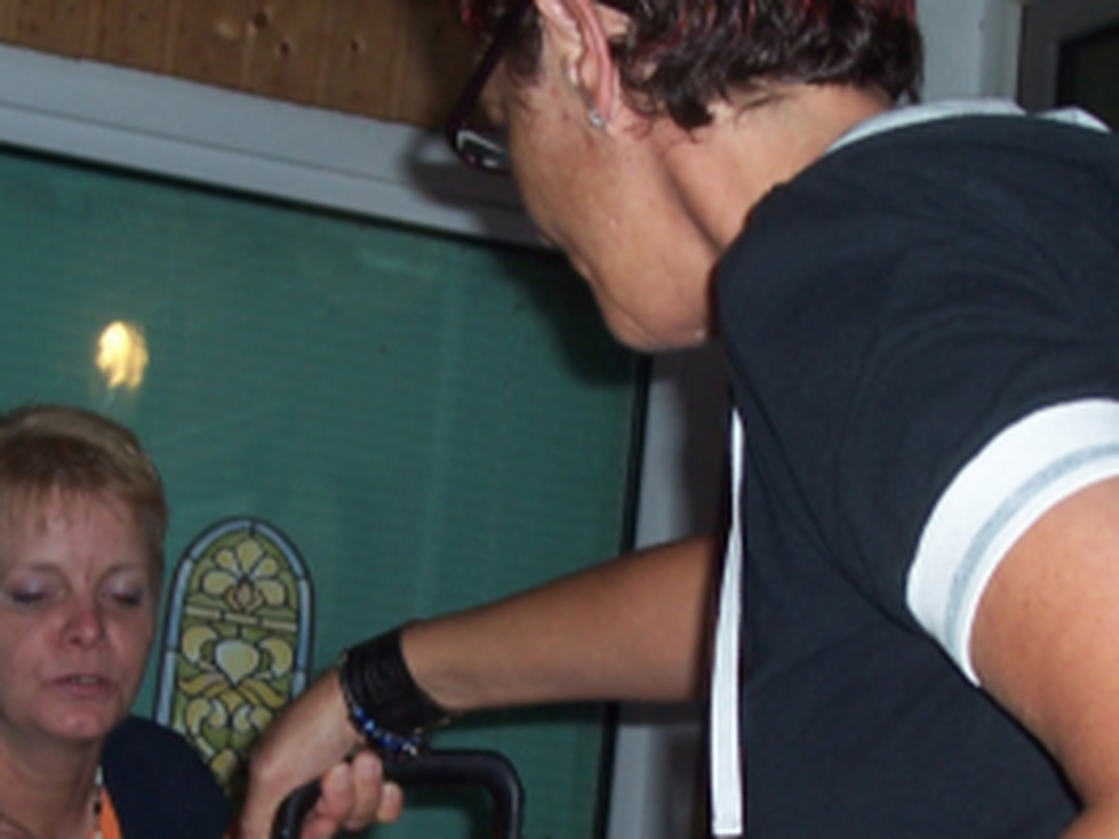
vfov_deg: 14.5
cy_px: 614
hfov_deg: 19.3
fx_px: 3297
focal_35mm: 102
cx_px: 526
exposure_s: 1/60
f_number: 3
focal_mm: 7
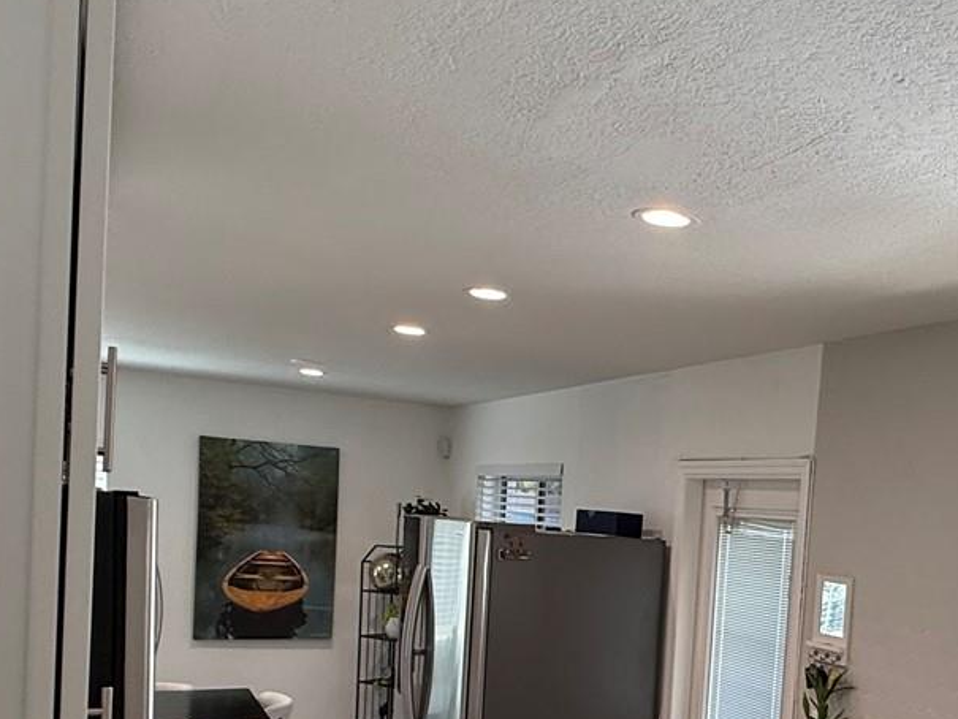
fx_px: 1024
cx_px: 766
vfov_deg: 37.3
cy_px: 575
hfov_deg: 47.4
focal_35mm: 37
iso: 125
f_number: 2.2
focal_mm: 2.22
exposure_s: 1/120
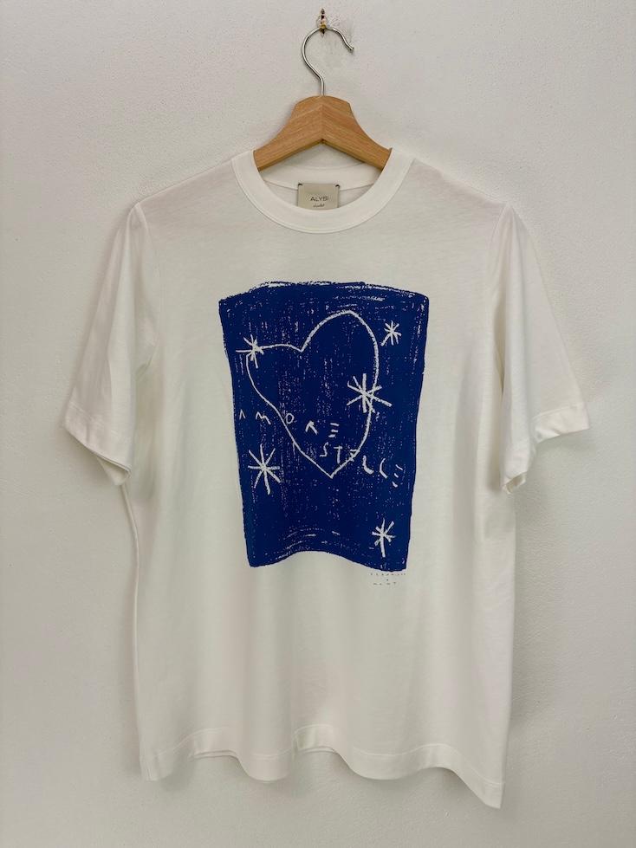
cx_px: 318
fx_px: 637
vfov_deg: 67.3
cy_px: 424
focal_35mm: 26
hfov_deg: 53.1
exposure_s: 1/157
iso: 32
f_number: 1.6
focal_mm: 5.96
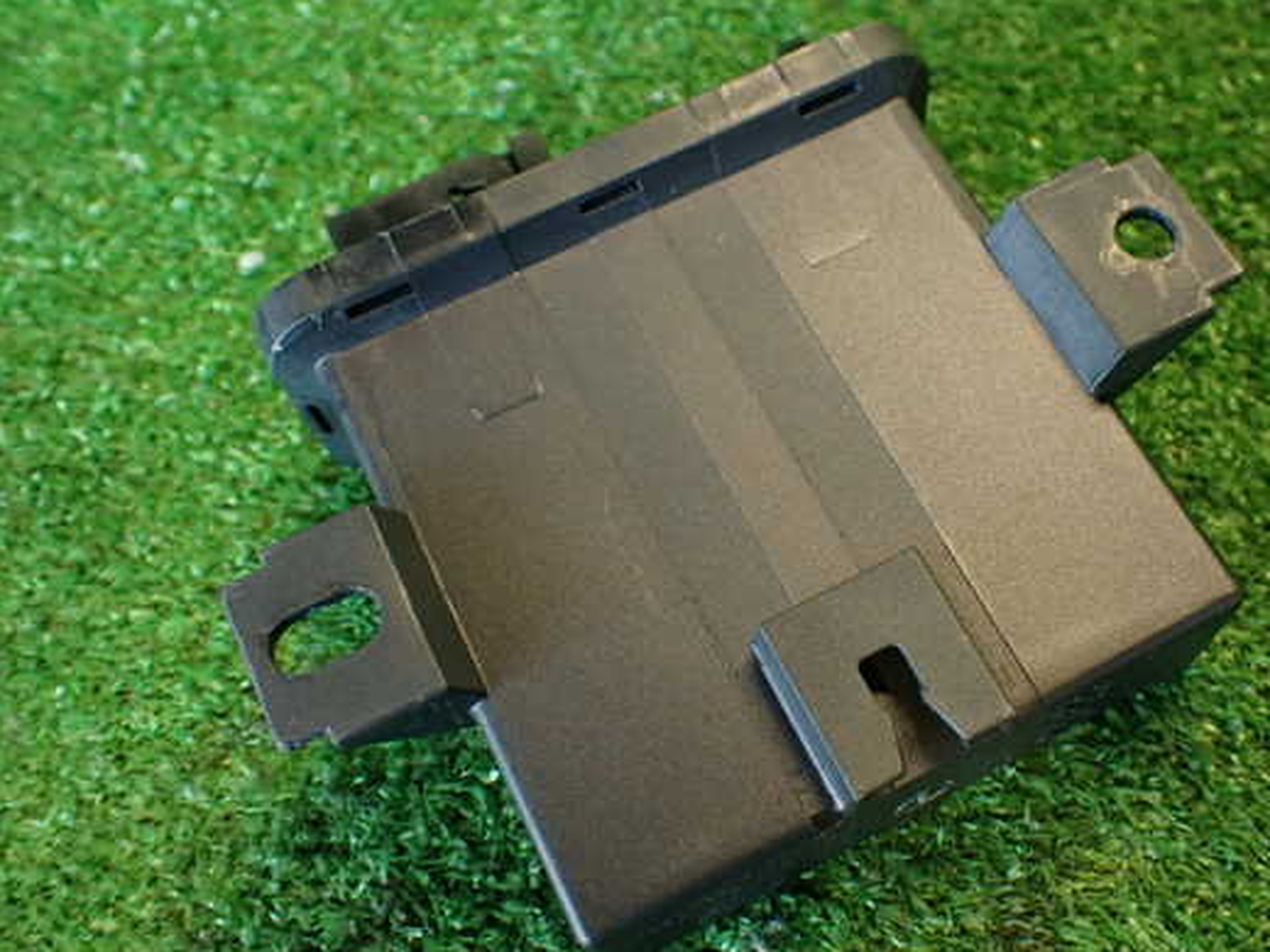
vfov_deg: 38.6
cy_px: 489
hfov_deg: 50.0
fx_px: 1357
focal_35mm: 37
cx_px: 732
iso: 250
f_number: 2.4
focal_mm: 5.79
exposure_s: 1/30
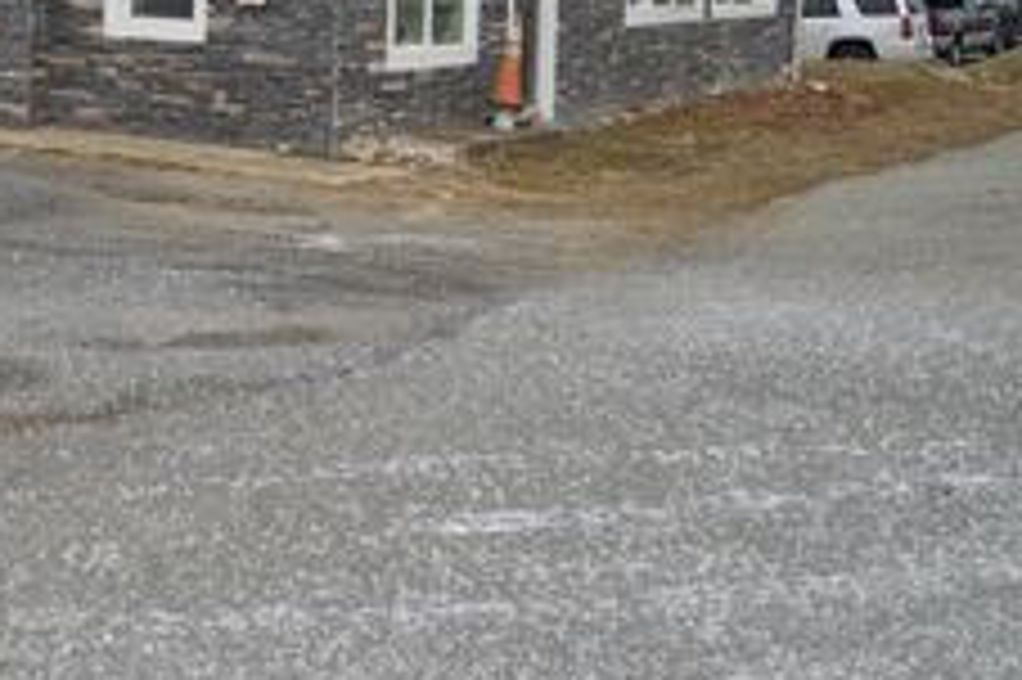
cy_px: 11
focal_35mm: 66
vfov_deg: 20.0
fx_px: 1872
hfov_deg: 28.8
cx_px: 23
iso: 100
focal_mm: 20
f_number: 3.5
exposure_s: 1/800
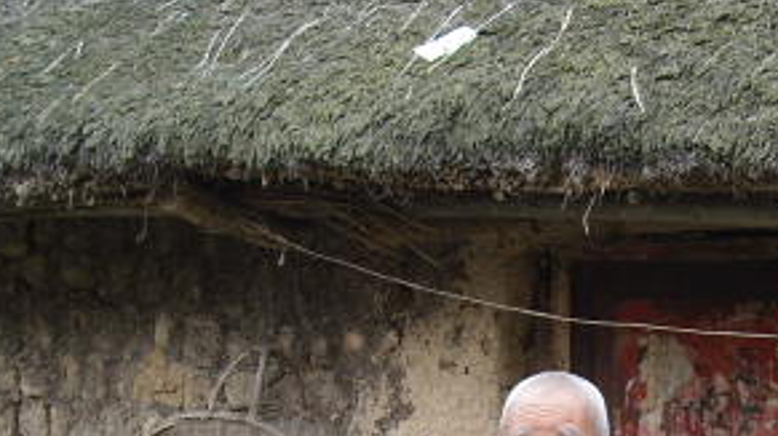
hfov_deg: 25.0
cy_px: 613
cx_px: 604
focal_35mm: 84
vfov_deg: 13.7
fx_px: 1731
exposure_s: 1/218
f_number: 2.8
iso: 64
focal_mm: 5.7
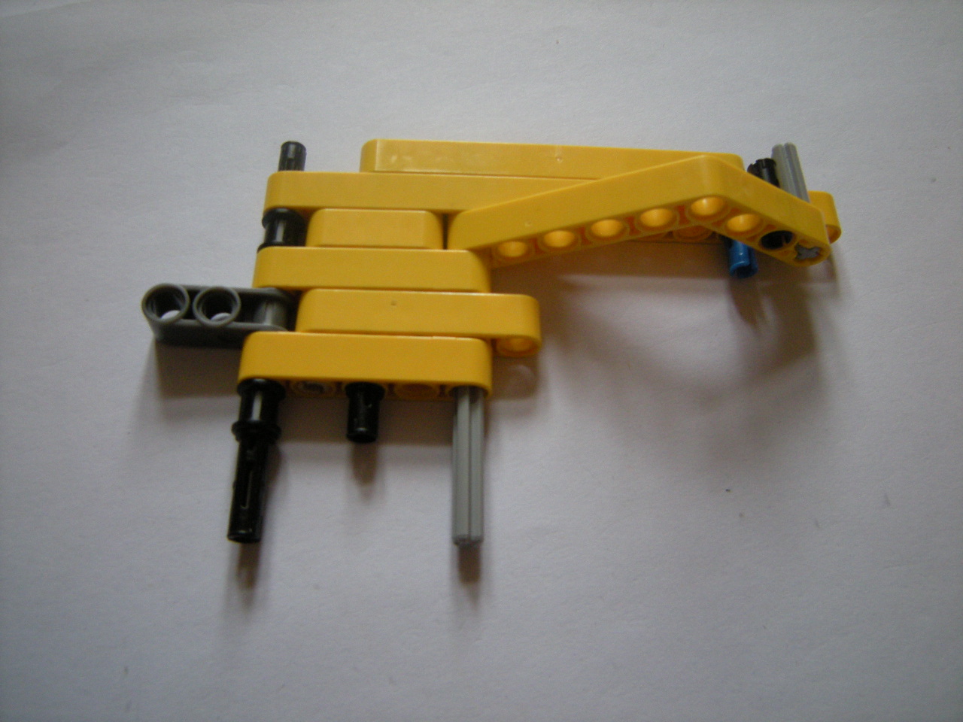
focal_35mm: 28
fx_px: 779
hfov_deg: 63.4
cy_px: 361
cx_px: 482
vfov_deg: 49.7
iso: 257
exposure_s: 1/56.7
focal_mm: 4.7
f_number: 2.8
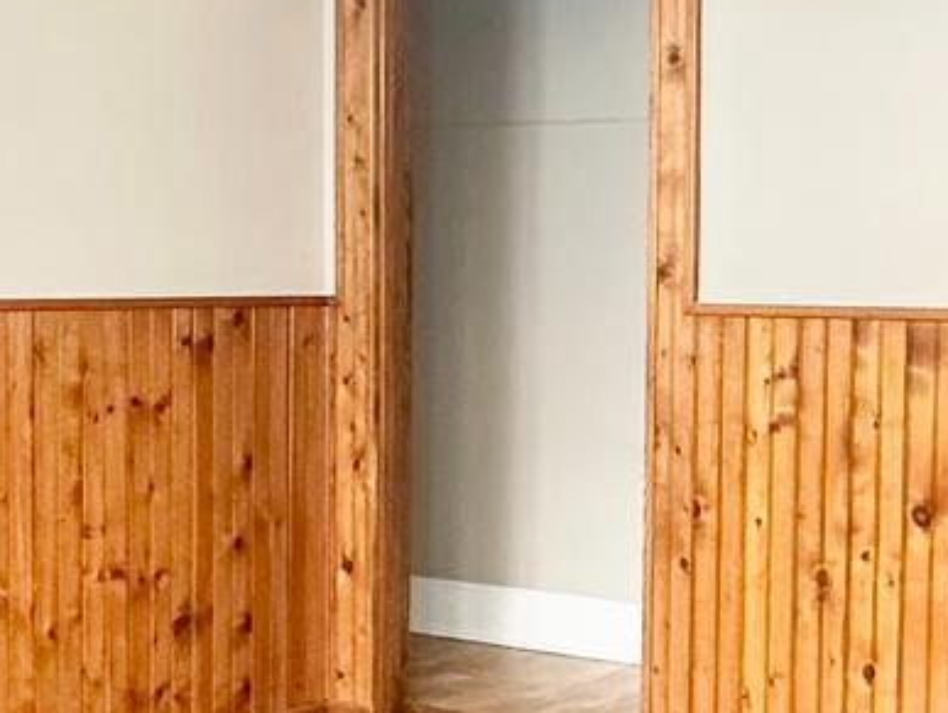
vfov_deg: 19.9
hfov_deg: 26.1
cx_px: 683
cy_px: 404
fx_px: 2028
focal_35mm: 74
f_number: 2.2
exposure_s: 1/120
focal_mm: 2.22
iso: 250
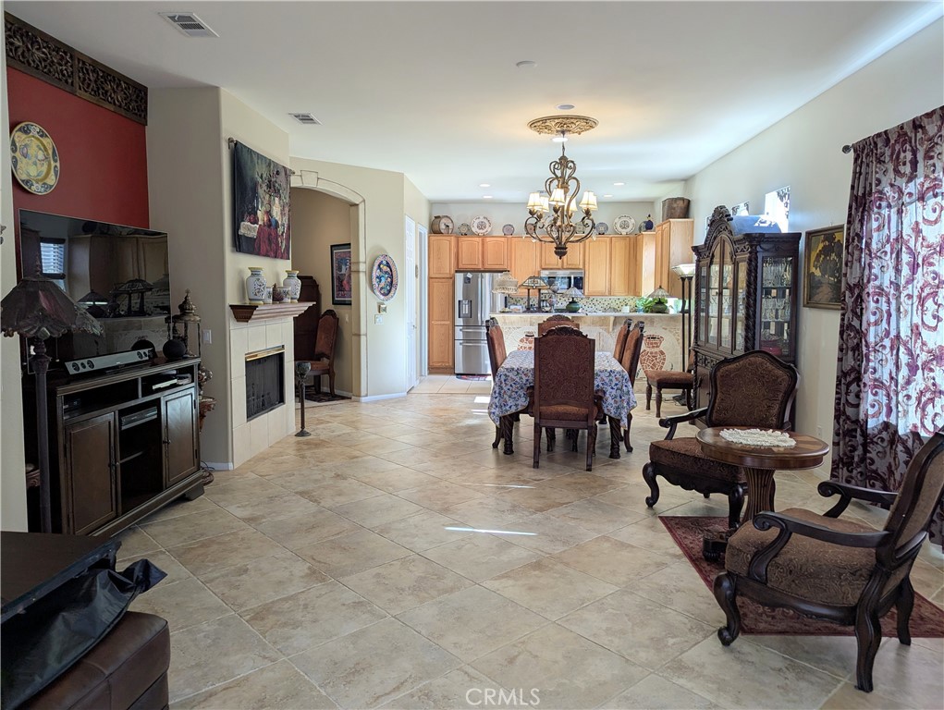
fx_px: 655
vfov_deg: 56.9
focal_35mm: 24
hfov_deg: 71.5
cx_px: 472
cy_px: 355
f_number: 1.85
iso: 62
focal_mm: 6.81
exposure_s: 1/60
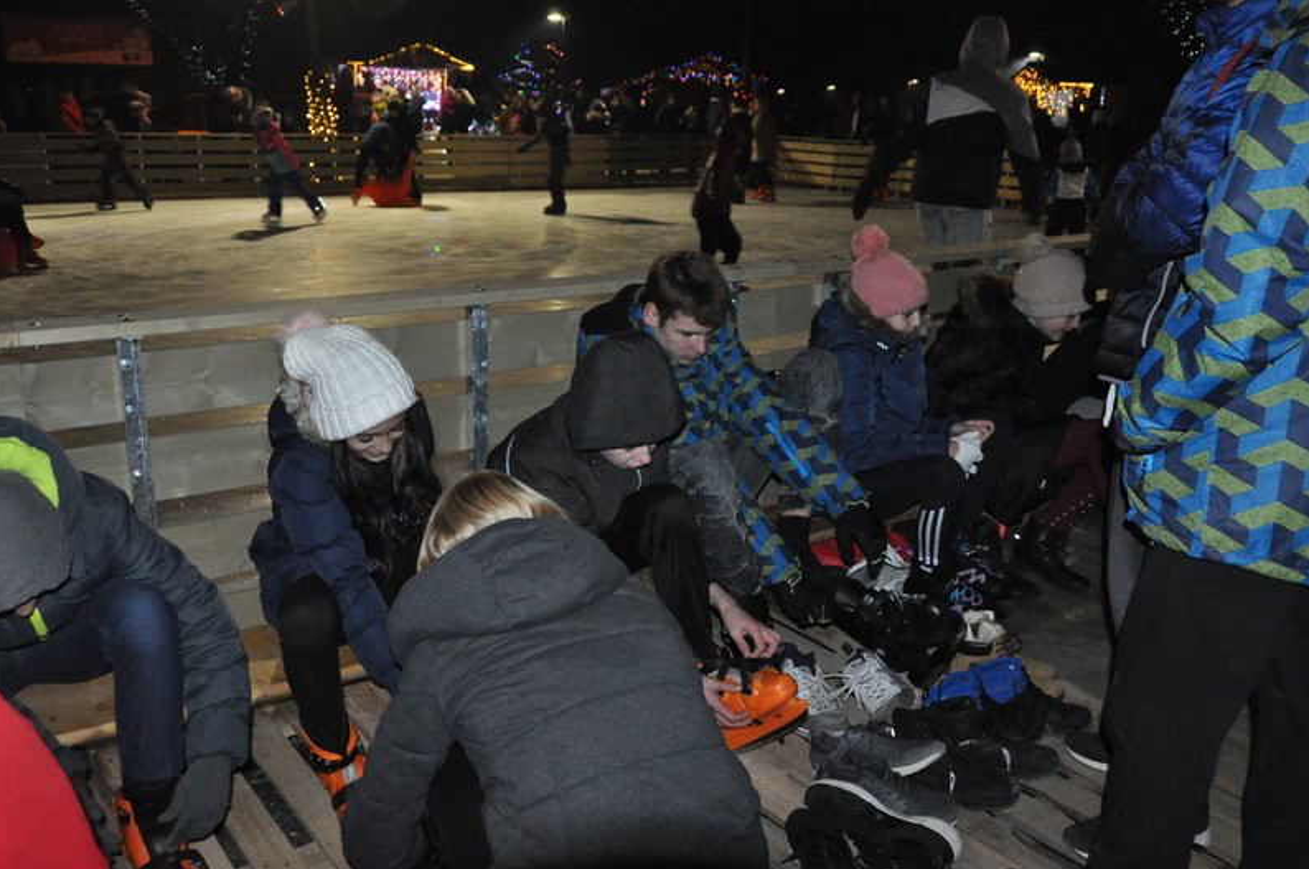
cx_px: 669
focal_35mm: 31
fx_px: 1126
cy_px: 448
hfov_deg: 60.3
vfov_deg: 42.2
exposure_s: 1/80
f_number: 5
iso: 3200
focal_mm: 20
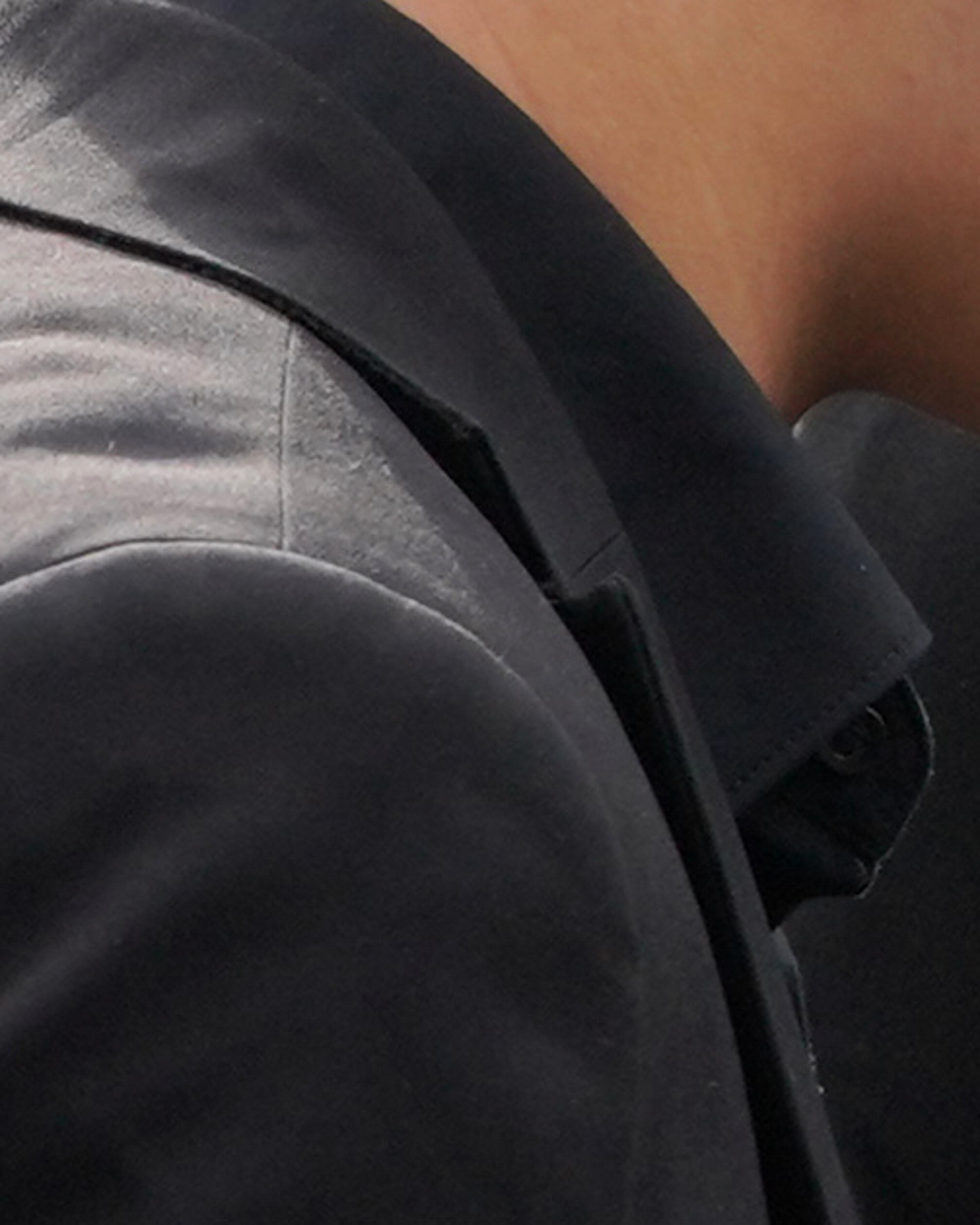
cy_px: 1686
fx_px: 51845
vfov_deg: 1.4
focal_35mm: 1430
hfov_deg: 1.1
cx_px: 5063
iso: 400
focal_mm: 160
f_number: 6.3
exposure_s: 1/400
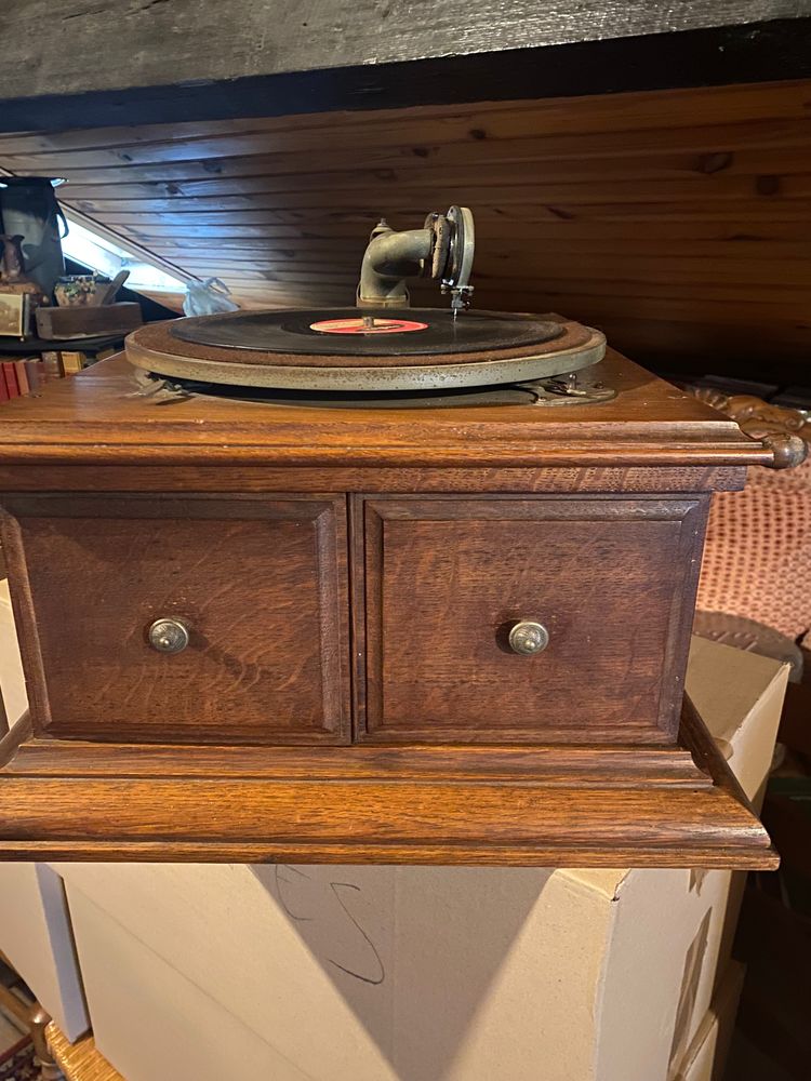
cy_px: 540
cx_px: 406
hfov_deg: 53.1
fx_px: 812
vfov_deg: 67.3
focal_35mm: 26
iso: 500
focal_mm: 4.25
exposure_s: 1/8
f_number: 1.8
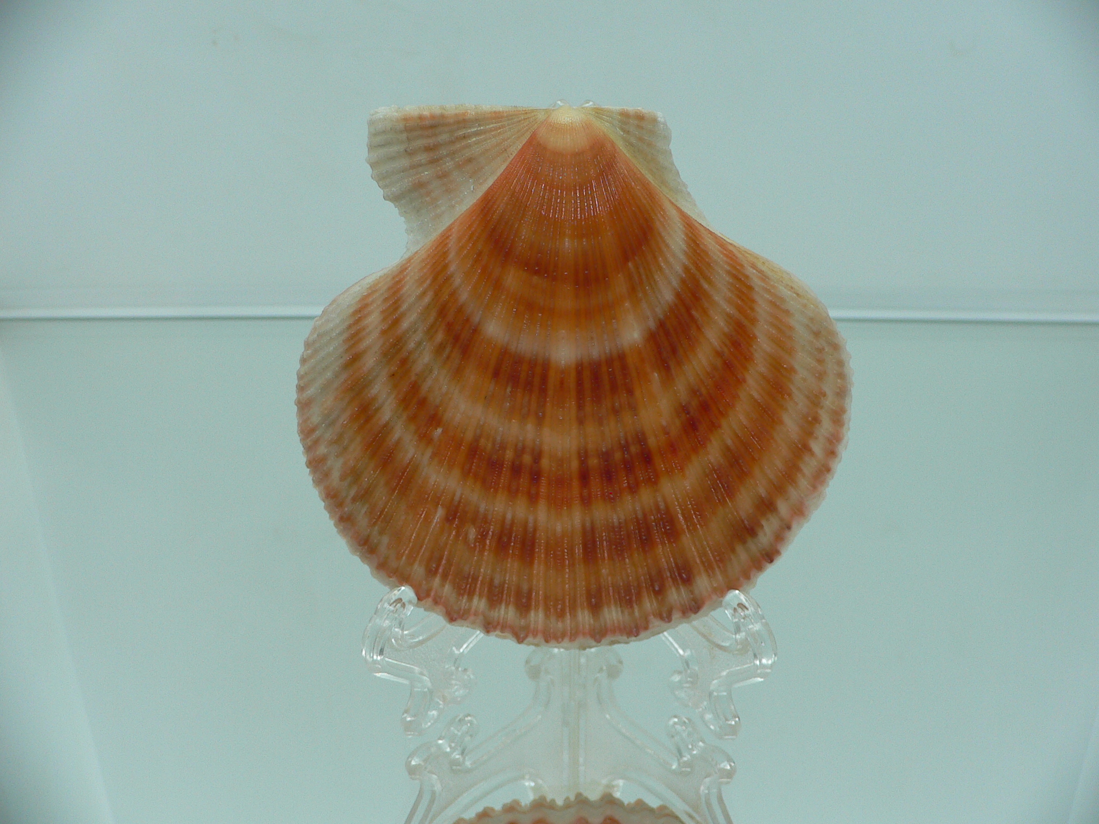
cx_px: 550
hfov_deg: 52.6
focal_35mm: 35
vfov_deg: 40.7
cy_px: 412
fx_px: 1111
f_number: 2.8
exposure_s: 1/60
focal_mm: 4.6
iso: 100
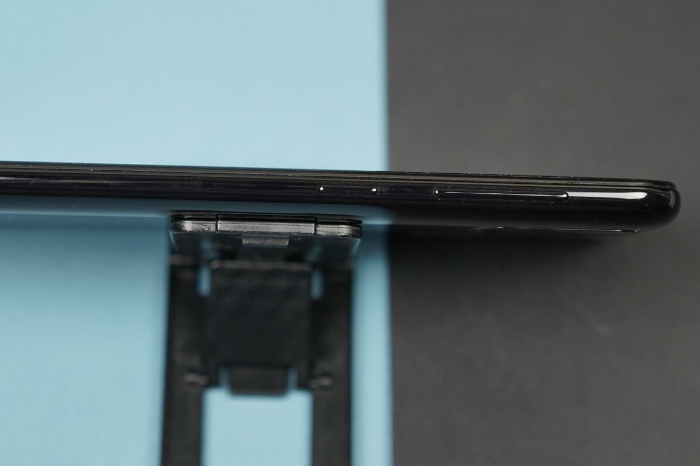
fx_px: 1730
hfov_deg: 22.8
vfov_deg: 15.3
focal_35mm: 89
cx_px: 234
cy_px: 184
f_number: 3.5
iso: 500
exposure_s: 1/125
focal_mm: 55
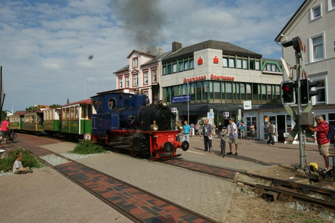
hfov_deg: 70.5
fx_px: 237
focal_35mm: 26
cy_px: 112
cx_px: 168
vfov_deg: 50.3
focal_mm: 17
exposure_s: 1/160
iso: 100
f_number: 11
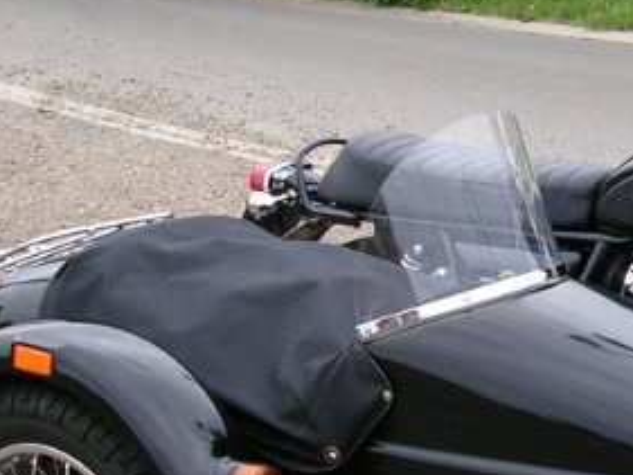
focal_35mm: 108
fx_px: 1976
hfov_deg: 17.8
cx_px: 606
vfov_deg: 13.7
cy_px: 191
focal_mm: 5.8
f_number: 2.8
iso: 50
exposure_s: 1/465
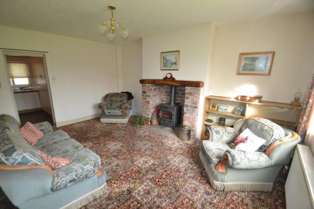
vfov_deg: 77.4
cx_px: 157
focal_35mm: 15
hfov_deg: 100.4
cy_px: 104
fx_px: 131
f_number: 4
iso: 400
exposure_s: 1/60
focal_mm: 10
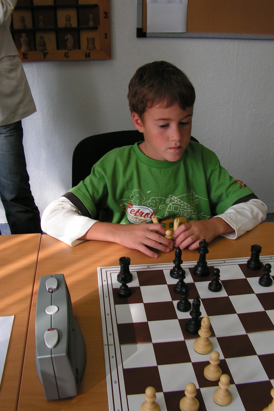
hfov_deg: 35.0
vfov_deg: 50.7
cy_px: 206
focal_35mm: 38
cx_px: 137
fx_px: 434
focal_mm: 6
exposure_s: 1/60
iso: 64
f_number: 3.2
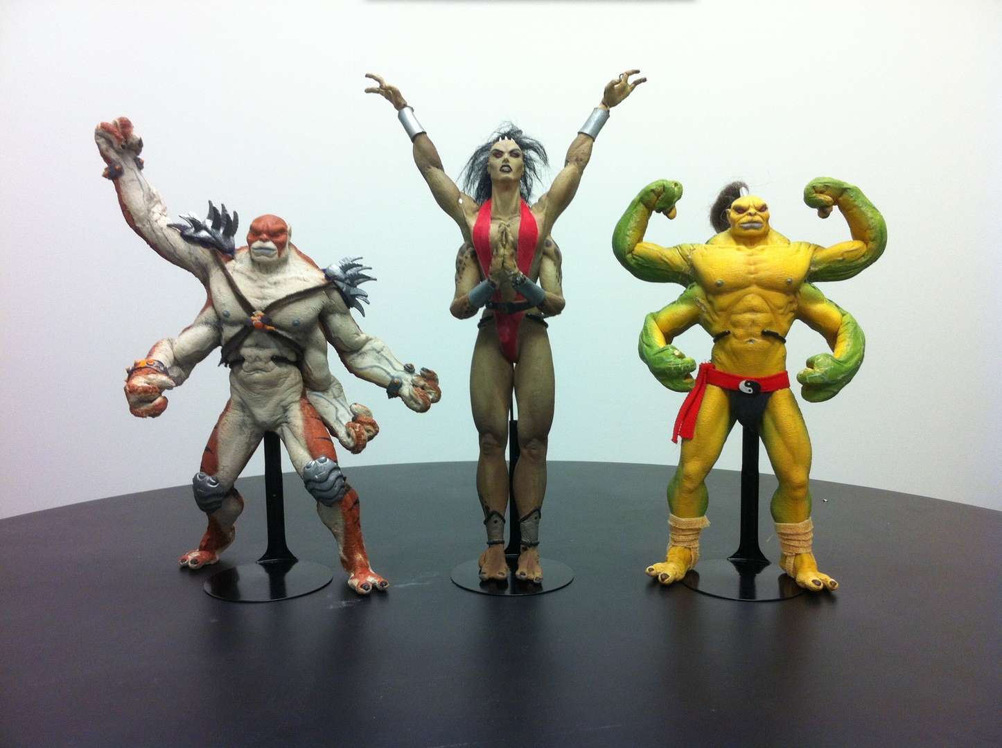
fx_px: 1012
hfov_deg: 52.7
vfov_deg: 40.6
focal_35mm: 35
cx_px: 501
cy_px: 374
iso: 100
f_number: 2.8
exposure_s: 1/15
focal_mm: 3.85
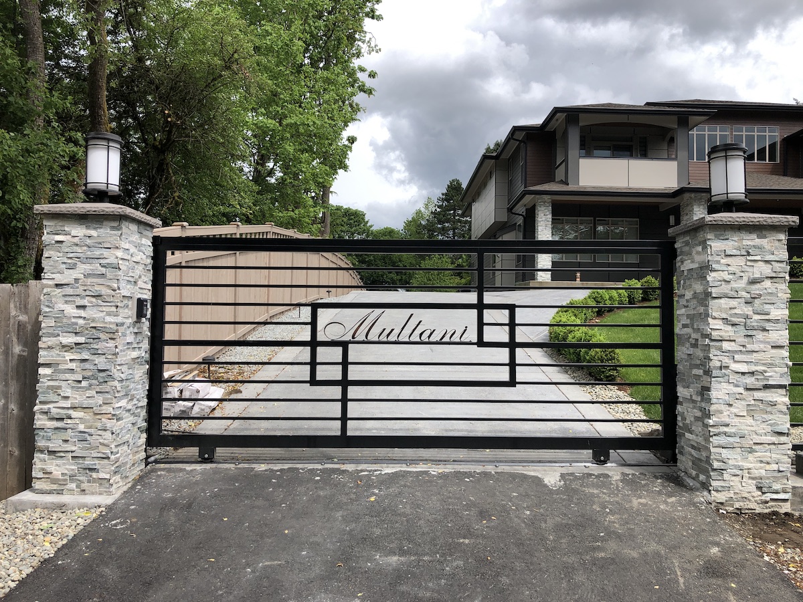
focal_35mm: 28
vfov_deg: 49.7
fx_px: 650
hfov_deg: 63.4
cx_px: 402
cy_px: 301
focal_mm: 4
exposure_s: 1/1600
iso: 20
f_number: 1.8
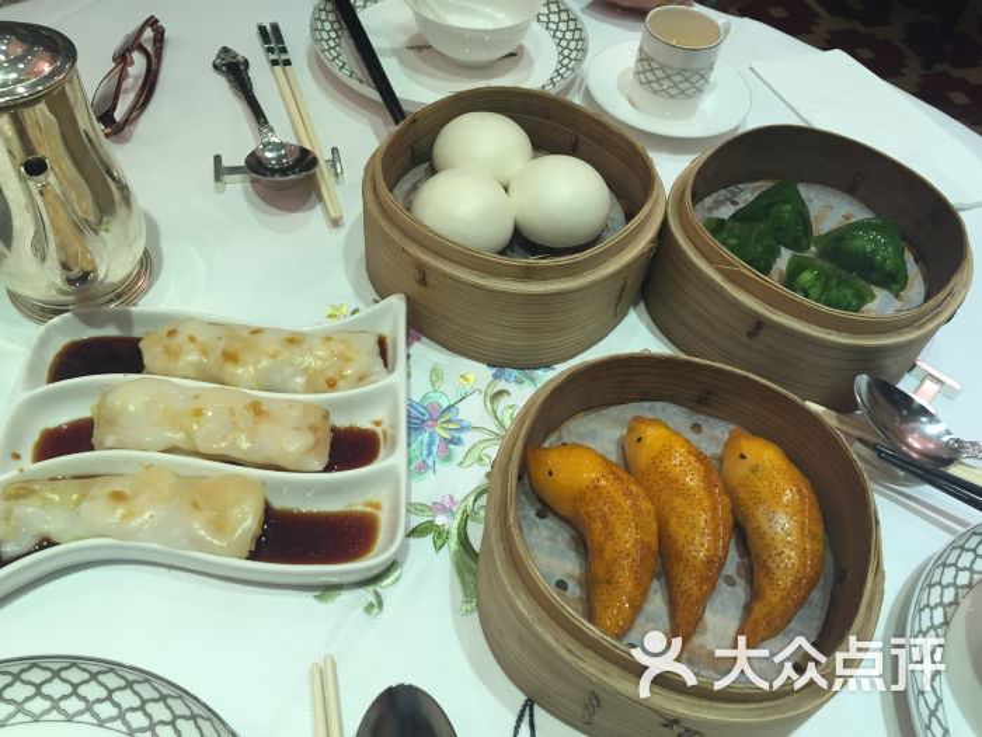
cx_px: 491
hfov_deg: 61.7
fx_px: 823
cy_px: 368
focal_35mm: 29
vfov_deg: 48.2
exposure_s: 1/33
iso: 80
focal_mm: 4.15
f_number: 2.2
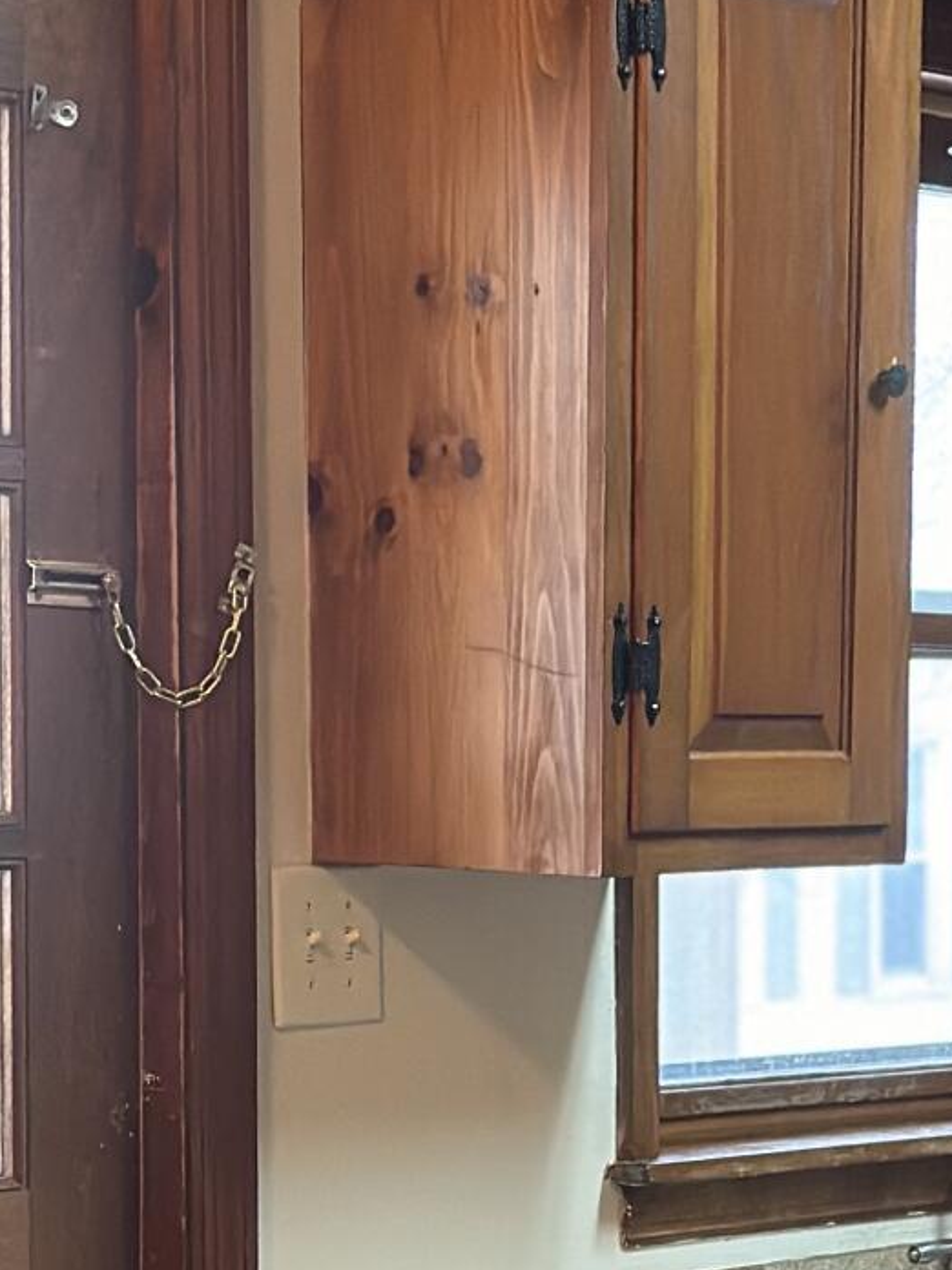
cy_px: 1493
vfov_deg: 13.9
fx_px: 5060
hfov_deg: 10.7
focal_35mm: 138
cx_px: 957
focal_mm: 6.86
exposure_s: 1/40
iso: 640
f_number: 1.78
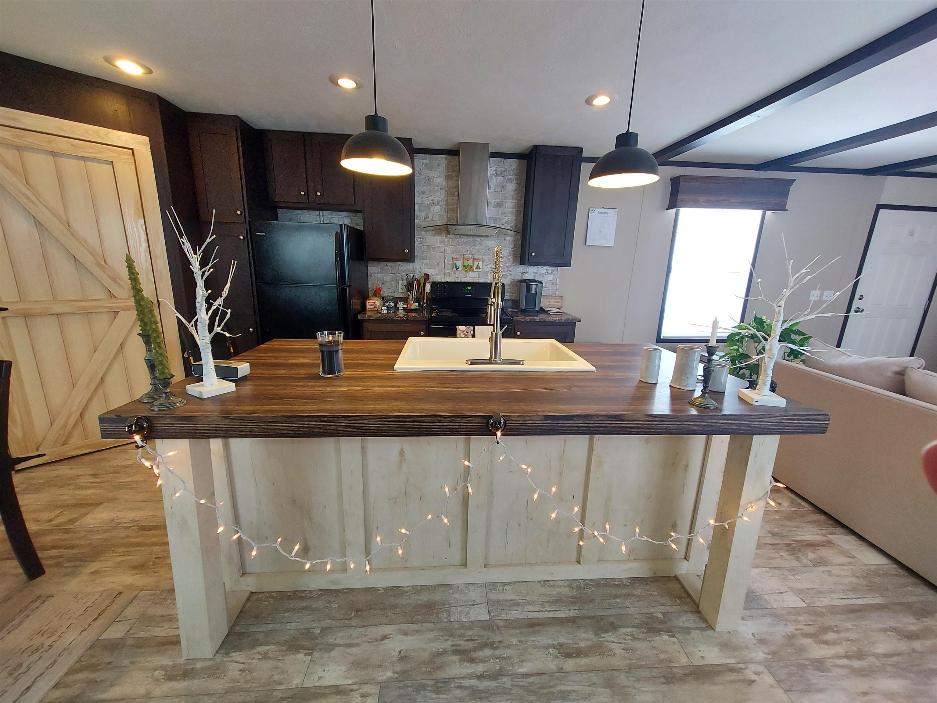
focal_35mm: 13
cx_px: 468
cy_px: 352
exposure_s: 1/60
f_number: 2.2
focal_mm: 1.74
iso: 160
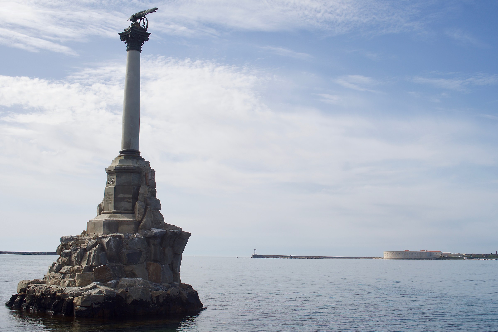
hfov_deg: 46.4
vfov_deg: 31.9
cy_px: 166
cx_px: 249
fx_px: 581
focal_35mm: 42
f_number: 8
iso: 100
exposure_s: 1/500
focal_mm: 28
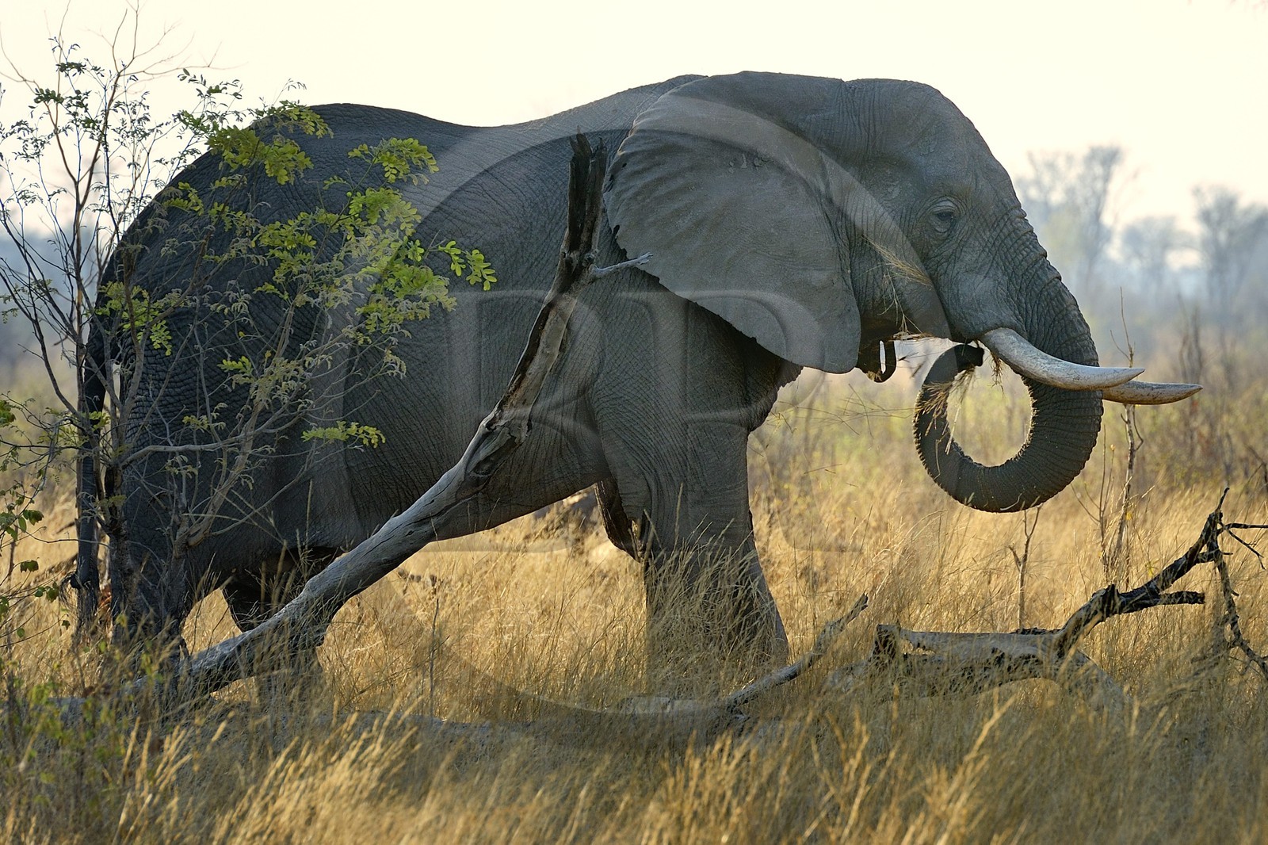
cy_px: 422
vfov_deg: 4.9
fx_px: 9860
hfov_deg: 7.4
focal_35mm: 280
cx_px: 634
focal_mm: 280
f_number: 8
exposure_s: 1/500
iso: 400
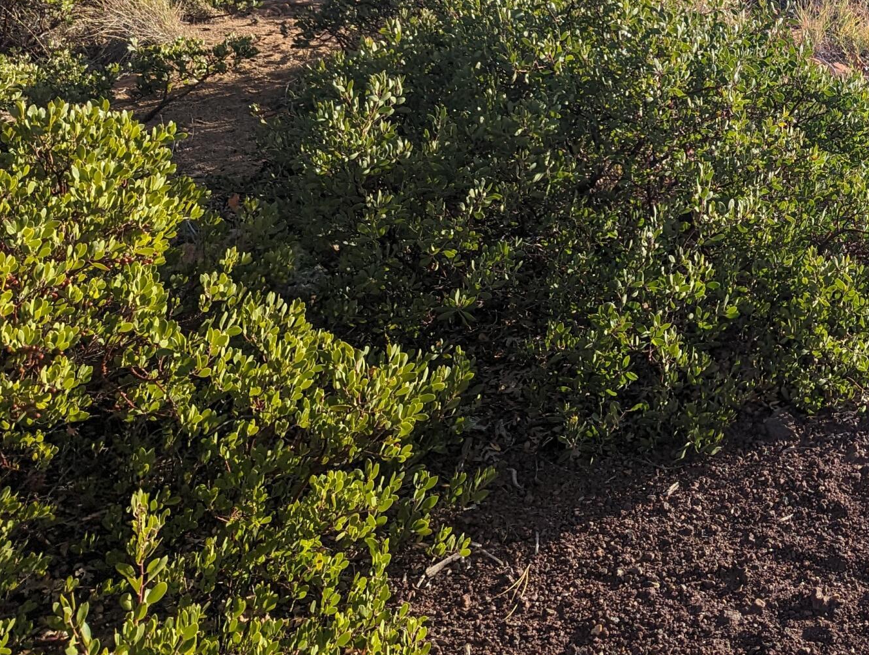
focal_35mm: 54
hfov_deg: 31.8
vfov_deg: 26.3
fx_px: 1358
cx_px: 932
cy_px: 84
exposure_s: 1/2137
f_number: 1.85
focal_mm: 6.81
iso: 42
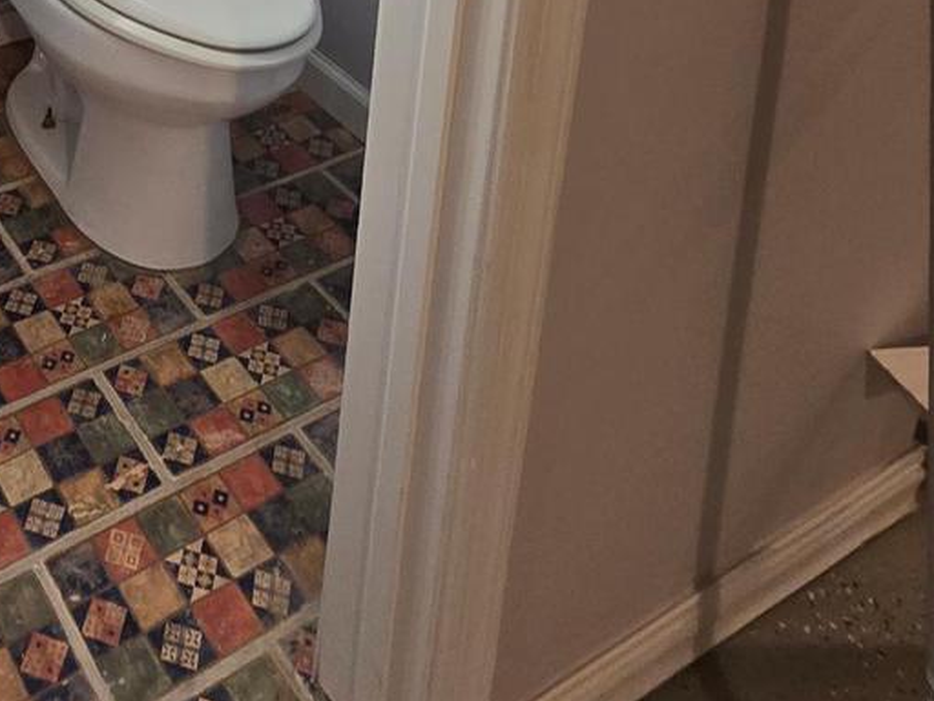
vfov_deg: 26.7
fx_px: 1052
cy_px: -345
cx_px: 31
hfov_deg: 42.3
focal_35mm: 39
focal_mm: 2.2
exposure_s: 1/60
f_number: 2.2
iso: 160
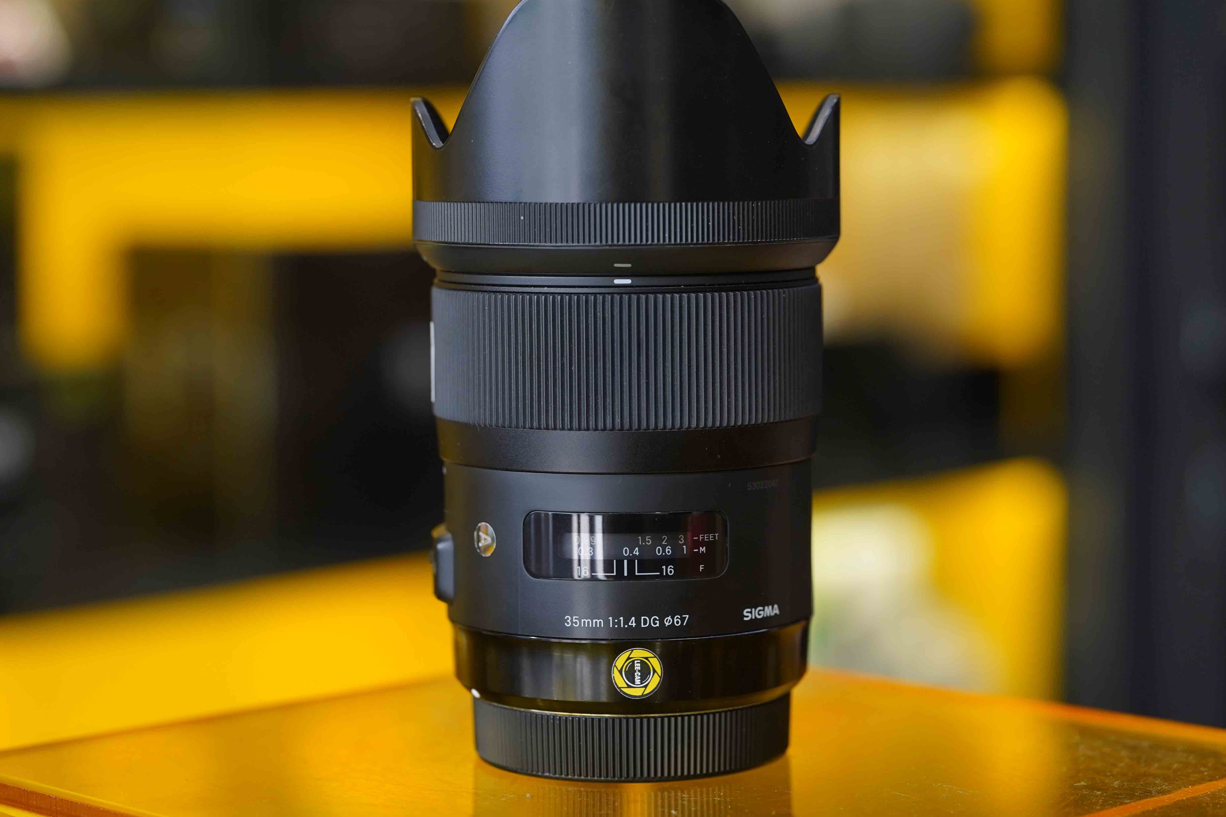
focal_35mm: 85
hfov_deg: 23.9
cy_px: 370
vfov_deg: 16.1
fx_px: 2894
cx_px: 683
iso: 800
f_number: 4
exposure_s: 1/200
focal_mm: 70
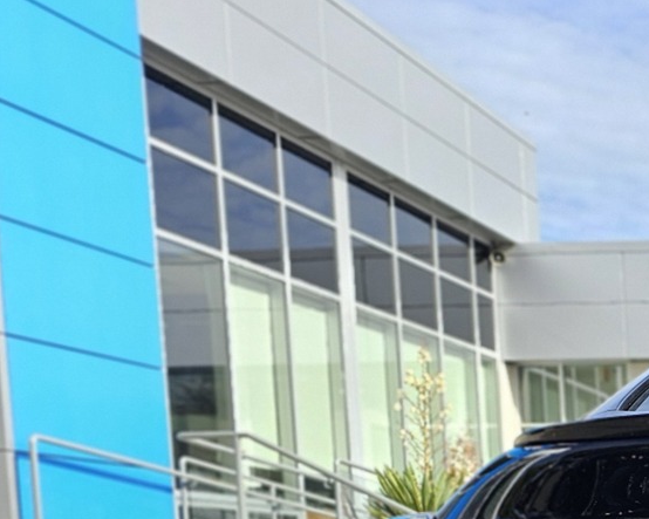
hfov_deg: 19.3
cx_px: 1047
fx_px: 1594
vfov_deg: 17.0
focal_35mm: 83
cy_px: 747
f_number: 1.7
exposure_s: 1/320
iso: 10
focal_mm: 6.3
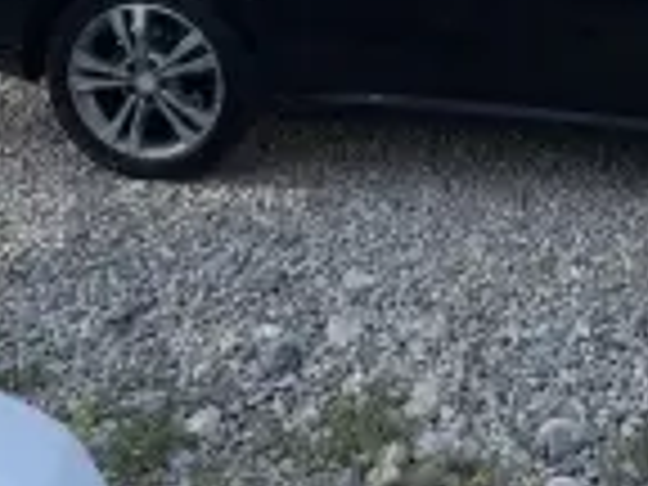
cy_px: -112
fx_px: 1123
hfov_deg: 29.9
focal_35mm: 60
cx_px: 652
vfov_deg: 22.3
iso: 80
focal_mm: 6.76
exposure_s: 1/2370
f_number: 1.78
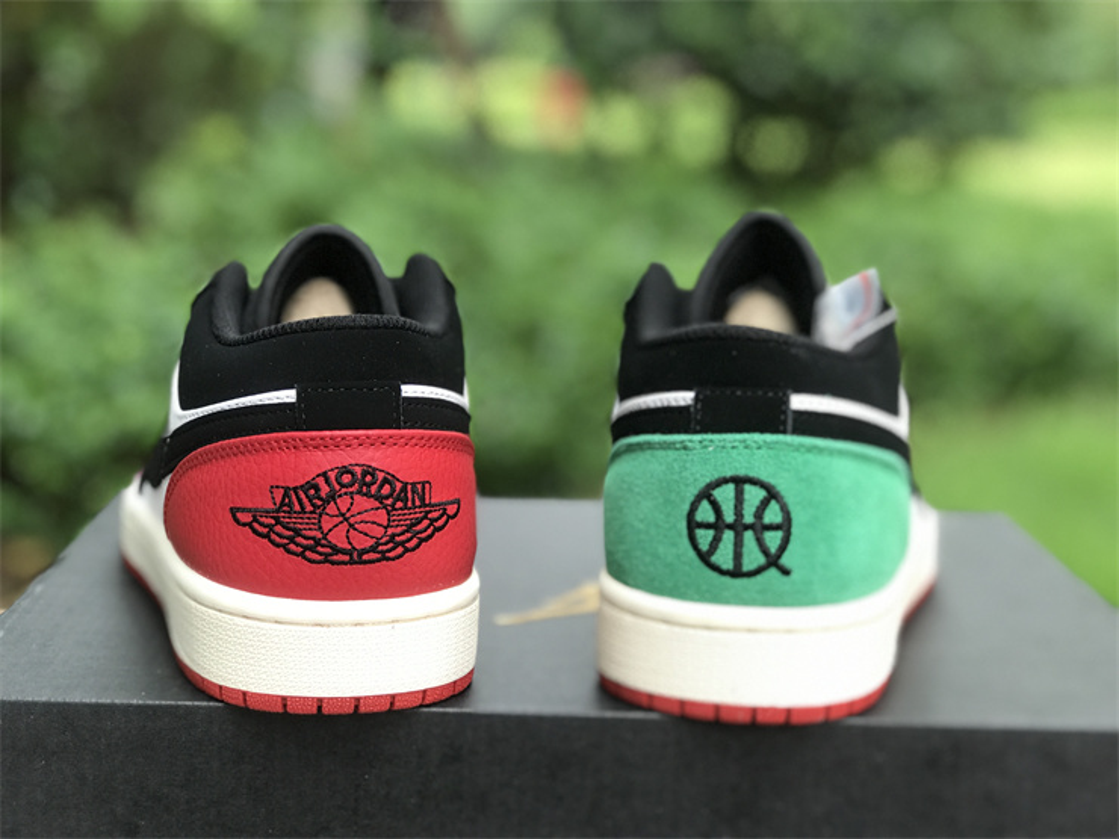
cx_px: 560
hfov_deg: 33.8
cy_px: 420
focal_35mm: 57
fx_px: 1843
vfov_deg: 25.7
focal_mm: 6.6
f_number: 2.8
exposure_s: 1/50
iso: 40
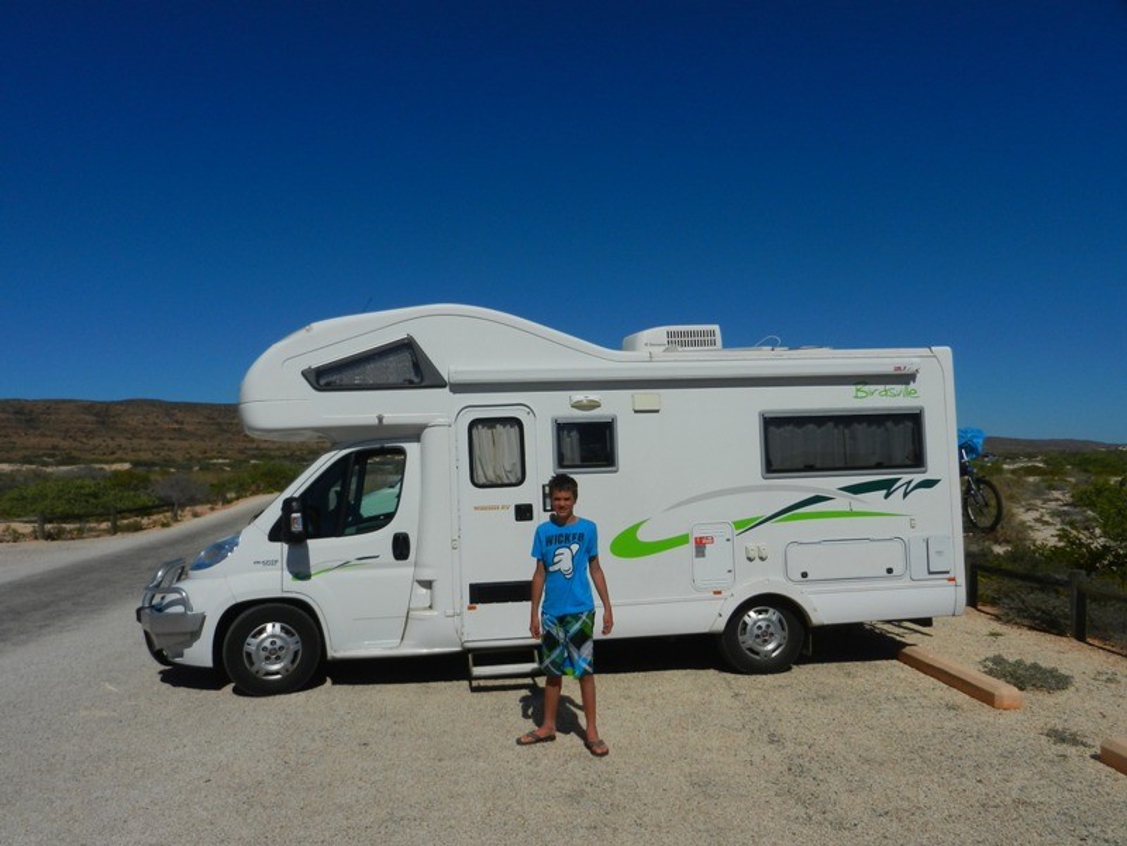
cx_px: 564
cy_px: 423
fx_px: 944
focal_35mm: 29
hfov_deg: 61.7
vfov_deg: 48.2
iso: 160
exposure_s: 1/2000
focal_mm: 5.1
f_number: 7.2
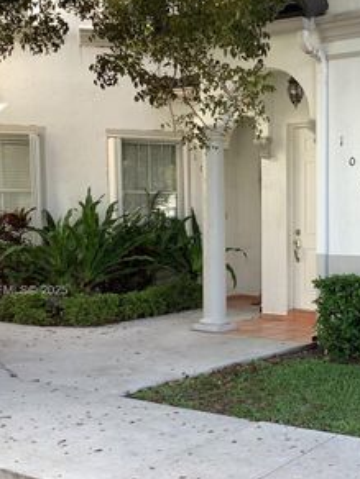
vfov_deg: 36.0
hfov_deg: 26.7
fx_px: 735
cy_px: 291
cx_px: 319
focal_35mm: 53
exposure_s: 1/137
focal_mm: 3.3
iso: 25
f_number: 2.4
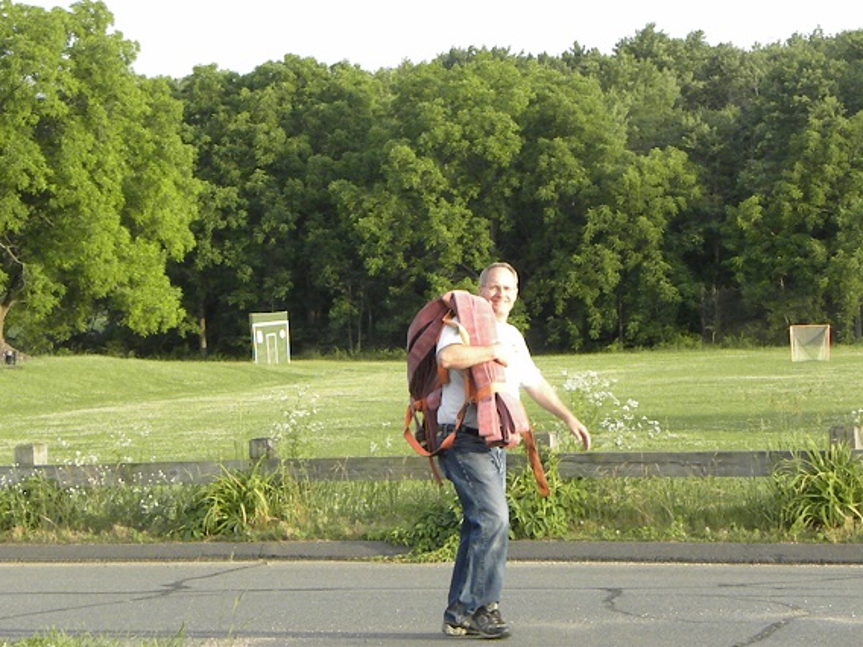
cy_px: 324
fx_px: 2892
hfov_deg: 17.0
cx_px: 432
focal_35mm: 116
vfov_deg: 12.8
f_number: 7.1
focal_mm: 20.8
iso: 640
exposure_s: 1/289
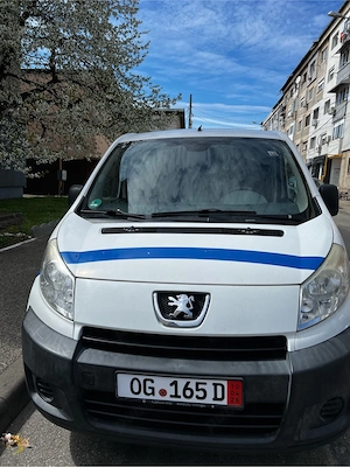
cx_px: 175
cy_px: 234
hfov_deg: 53.1
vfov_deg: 67.3
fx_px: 351
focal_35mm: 26
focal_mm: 5.7
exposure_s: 1/5882
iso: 50
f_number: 1.5
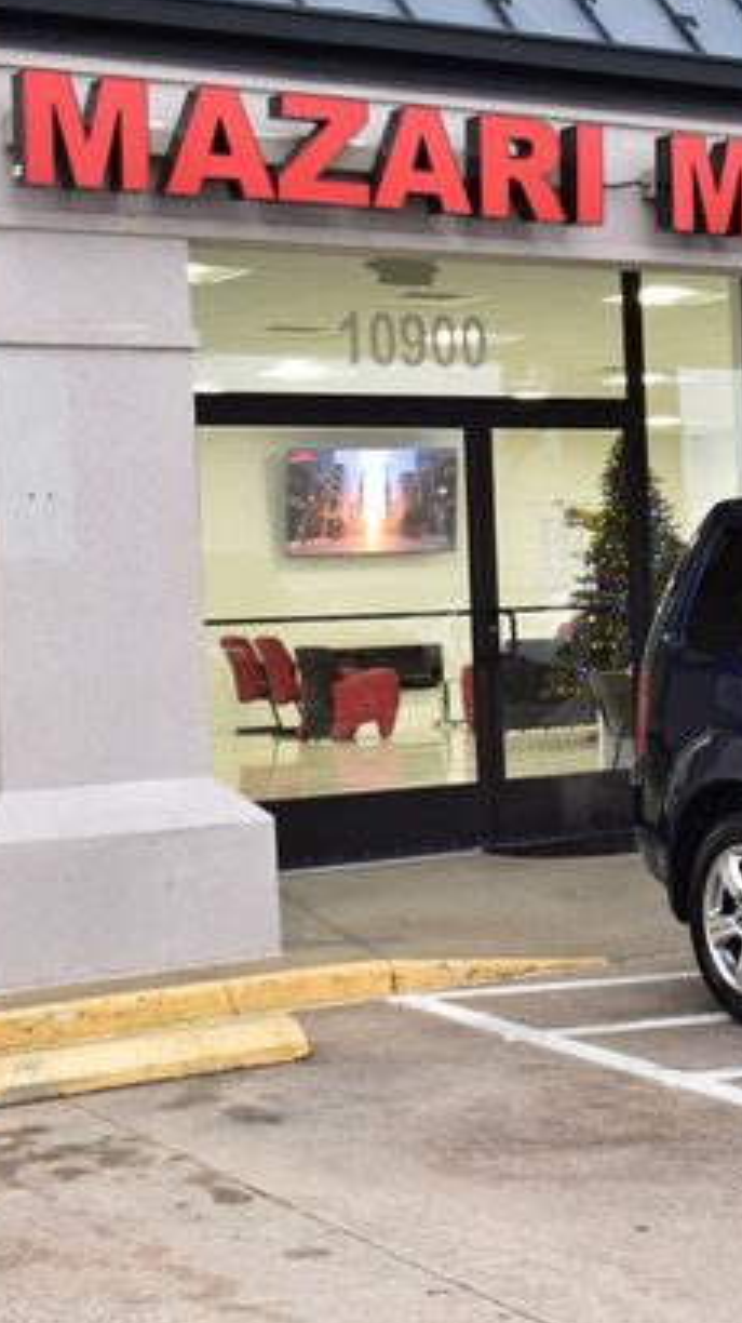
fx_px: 2417
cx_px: 888
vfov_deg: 30.6
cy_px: 639
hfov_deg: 16.7
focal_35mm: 69
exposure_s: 1/25
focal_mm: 28
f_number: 7.1
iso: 400
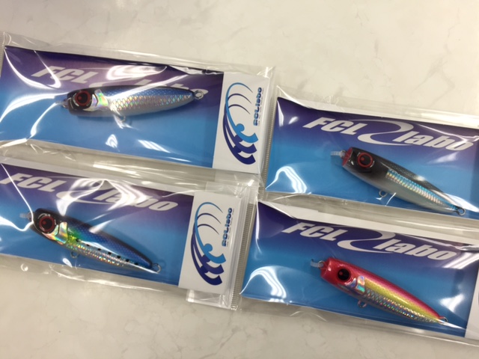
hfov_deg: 61.7
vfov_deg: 48.2
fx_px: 401
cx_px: 240
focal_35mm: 29
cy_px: 180
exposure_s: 1/120
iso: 50
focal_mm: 4.15
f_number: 2.2
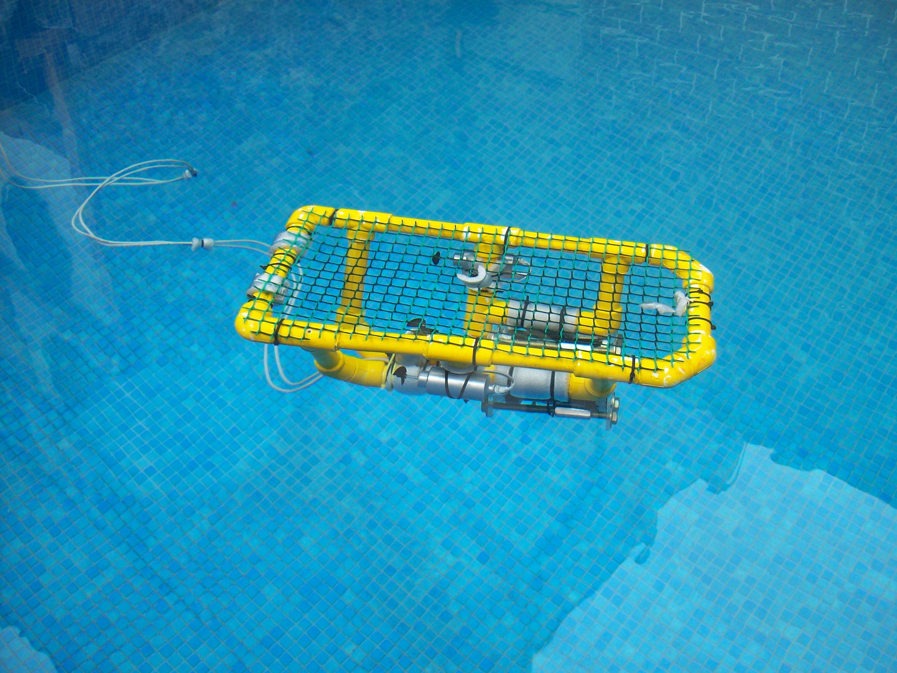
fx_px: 933
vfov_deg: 39.7
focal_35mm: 36
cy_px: 336
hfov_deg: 51.4
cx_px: 448
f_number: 2.7
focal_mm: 6
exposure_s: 1/295
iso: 80
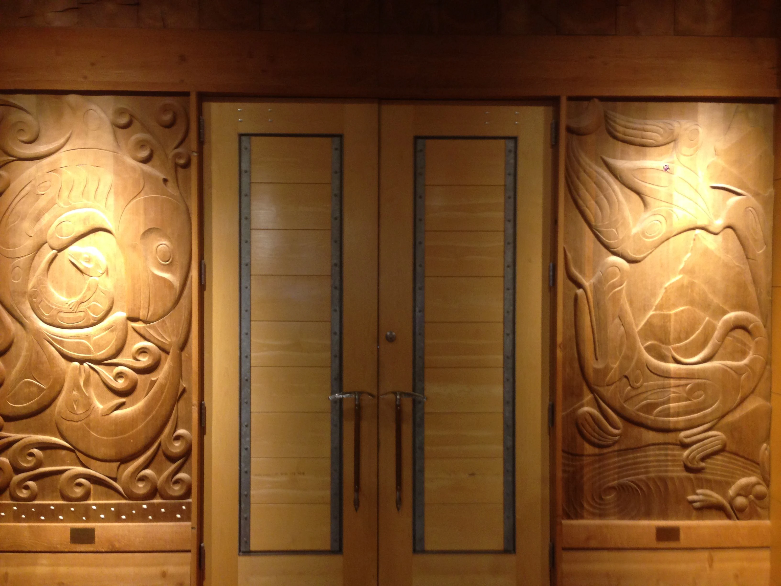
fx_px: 745
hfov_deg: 55.4
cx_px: 390
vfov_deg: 42.9
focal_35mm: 33
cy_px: 293
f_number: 2.4
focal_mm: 4.12
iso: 125
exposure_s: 1/20
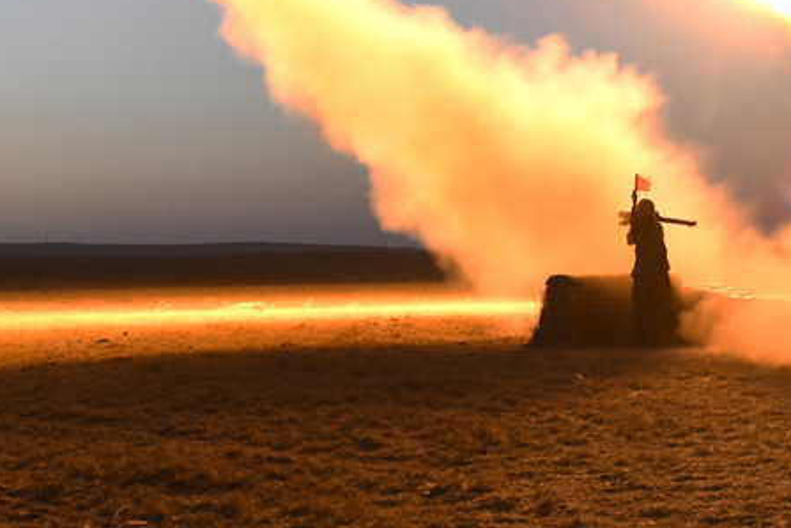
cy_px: 96
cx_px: 773
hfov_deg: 24.6
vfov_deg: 17.1
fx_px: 1736
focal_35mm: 79
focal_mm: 31
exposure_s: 1/6
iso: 2000
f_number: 6.3
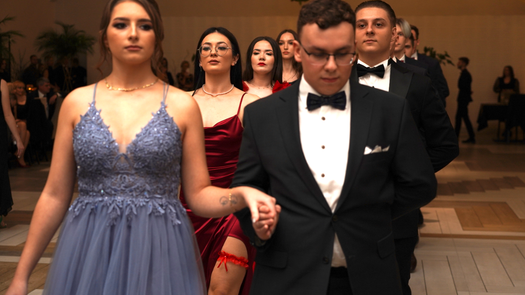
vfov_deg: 19.4
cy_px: 150
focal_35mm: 62
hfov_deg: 33.8
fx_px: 863
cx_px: 262
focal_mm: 59
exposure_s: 1/100
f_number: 4
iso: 500
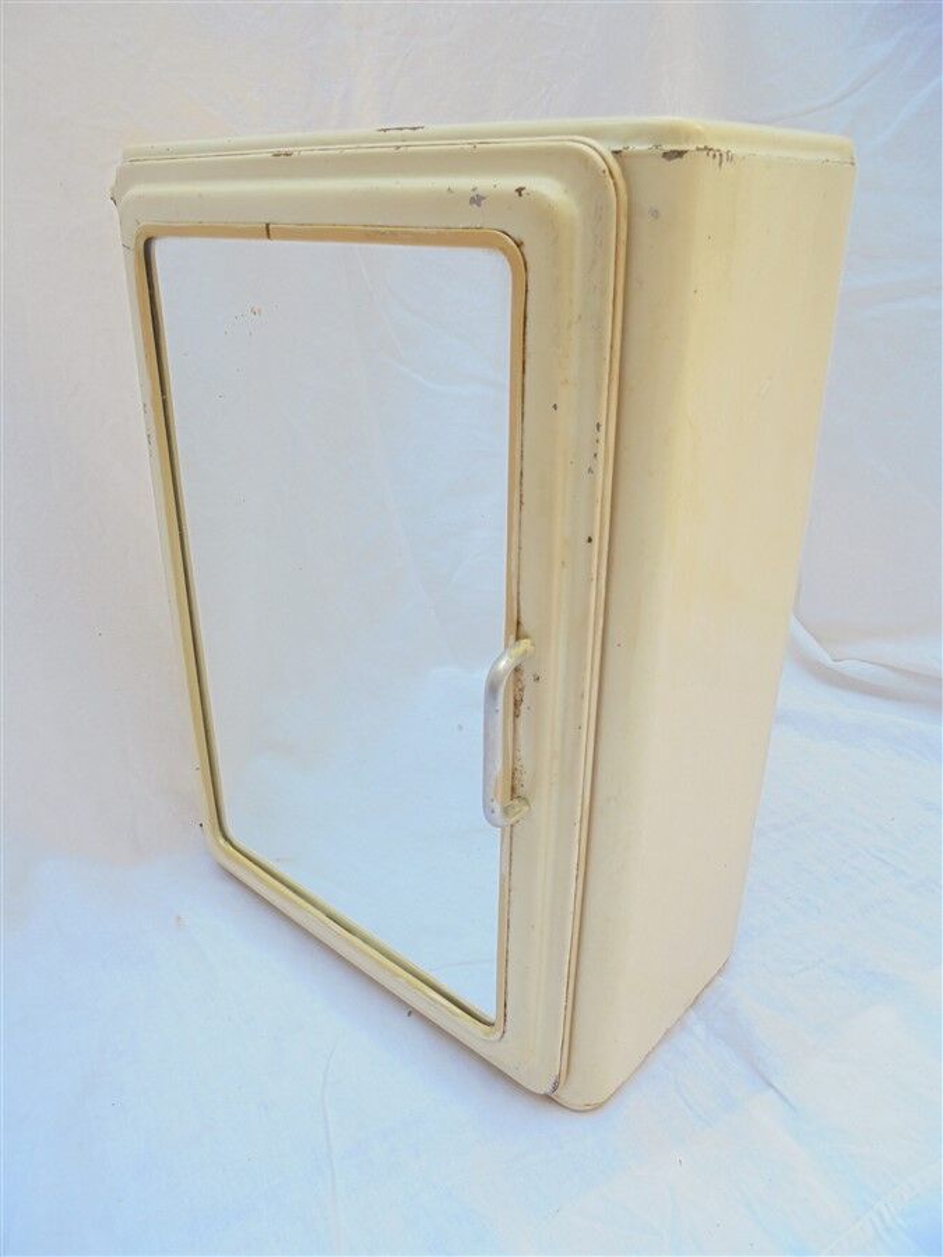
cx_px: 472
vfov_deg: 67.3
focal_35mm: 26
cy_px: 628
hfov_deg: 53.1
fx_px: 944
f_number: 3.5
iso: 100
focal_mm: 4.6
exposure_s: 1/80
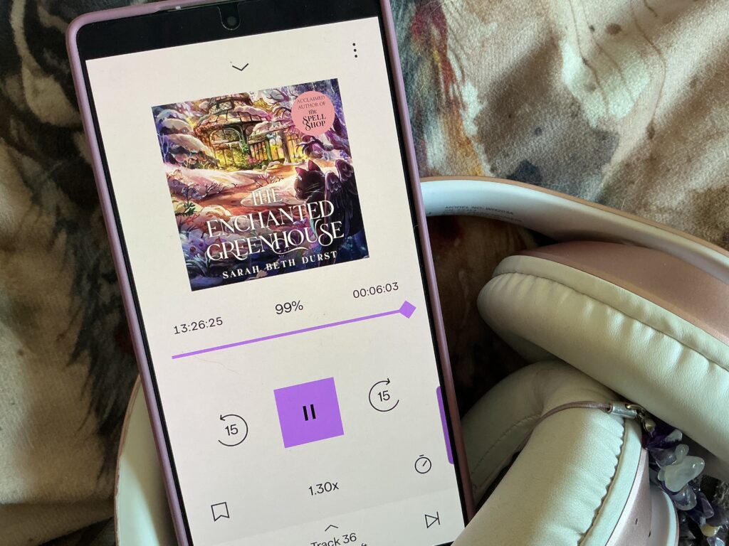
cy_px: 273
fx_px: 611
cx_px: 364
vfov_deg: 48.2
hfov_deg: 61.7
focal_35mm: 29
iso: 125
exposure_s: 1/60
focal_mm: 3
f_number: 1.8
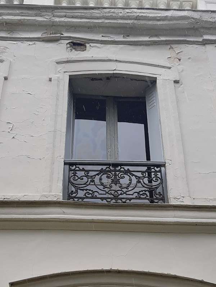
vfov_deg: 67.3
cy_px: 144
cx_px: 108
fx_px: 216
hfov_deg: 53.1
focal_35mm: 26
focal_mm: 3.93
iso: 40
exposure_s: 1/329
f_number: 1.7
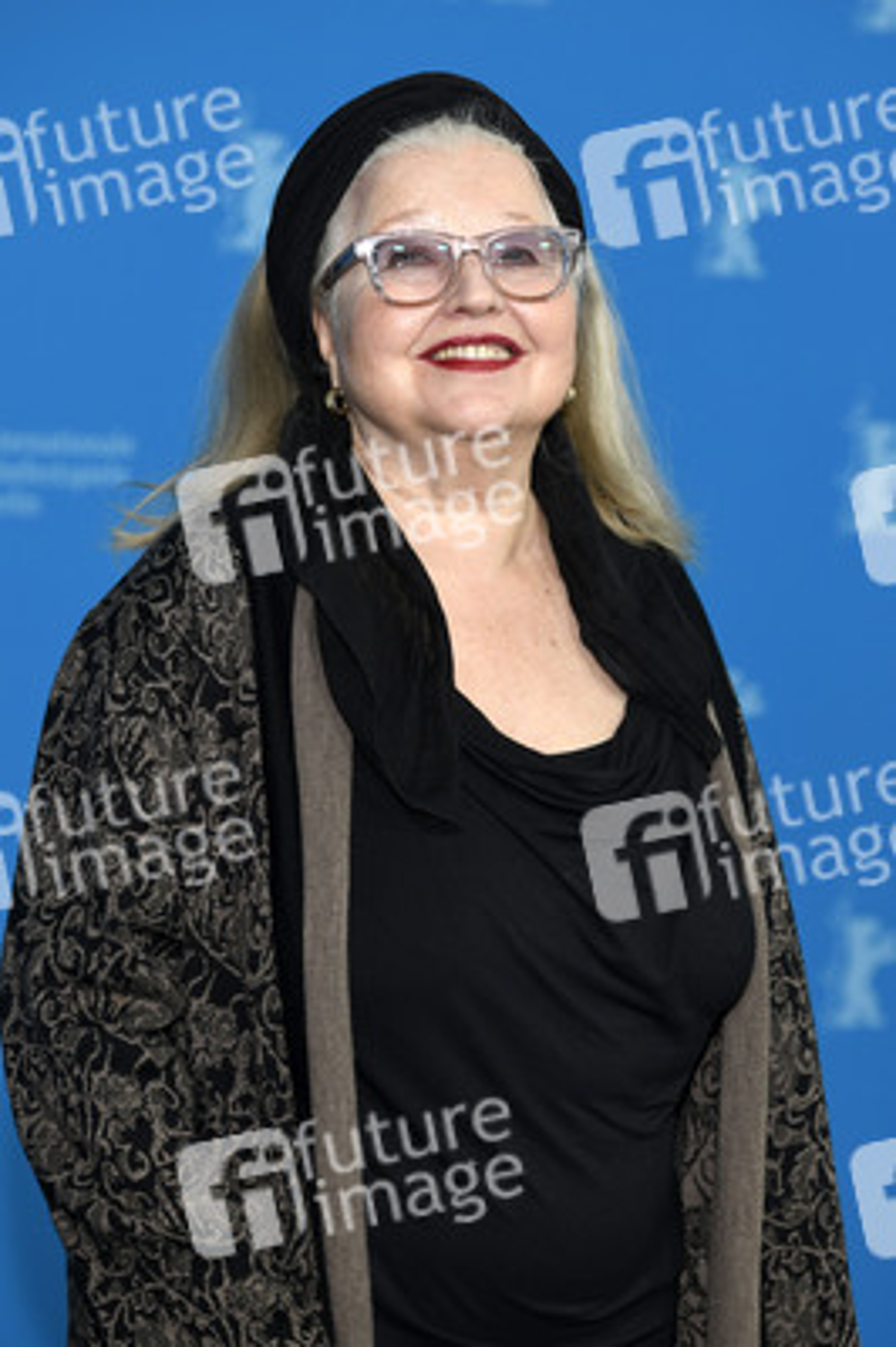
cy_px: 674
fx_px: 3553
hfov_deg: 14.4
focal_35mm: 95
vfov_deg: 21.5
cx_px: 448
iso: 800
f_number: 4
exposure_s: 1/400
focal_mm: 95
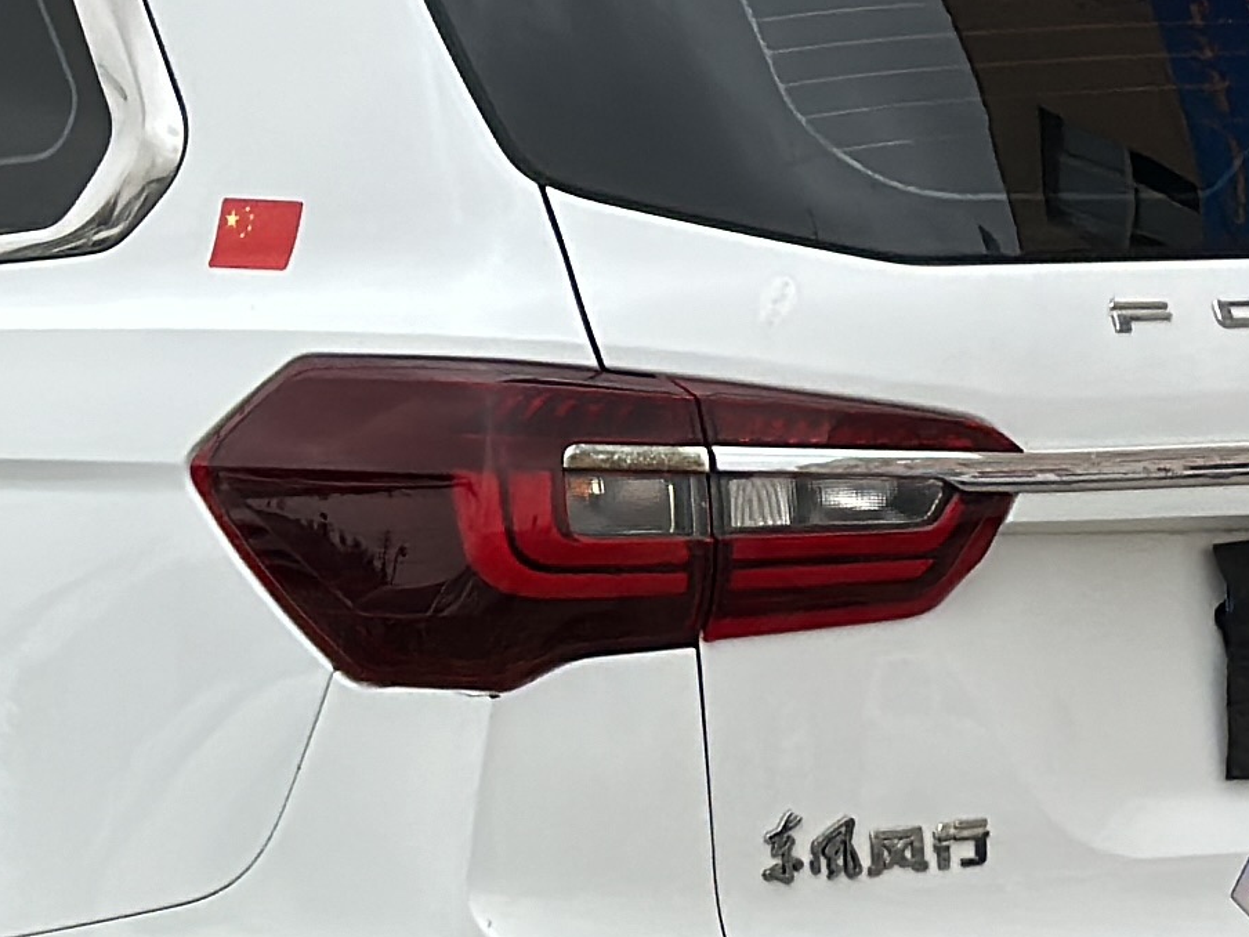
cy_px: 227
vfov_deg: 6.9
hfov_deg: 9.2
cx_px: 30
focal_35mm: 214
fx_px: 7721
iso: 80
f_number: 1.78
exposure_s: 1/2160
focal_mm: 6.86
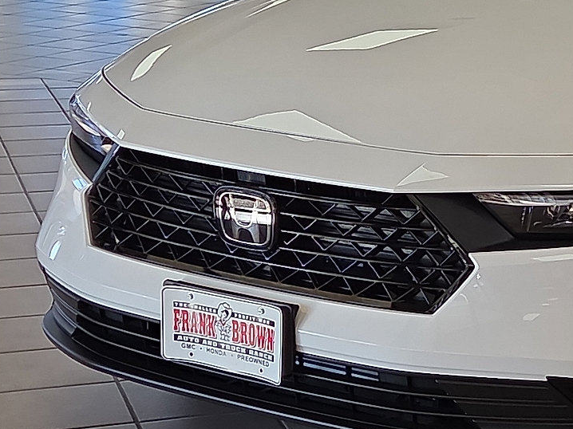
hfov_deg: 17.8
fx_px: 1771
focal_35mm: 107
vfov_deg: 13.8
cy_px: 178
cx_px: 620
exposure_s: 1/233
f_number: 1.8
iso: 25
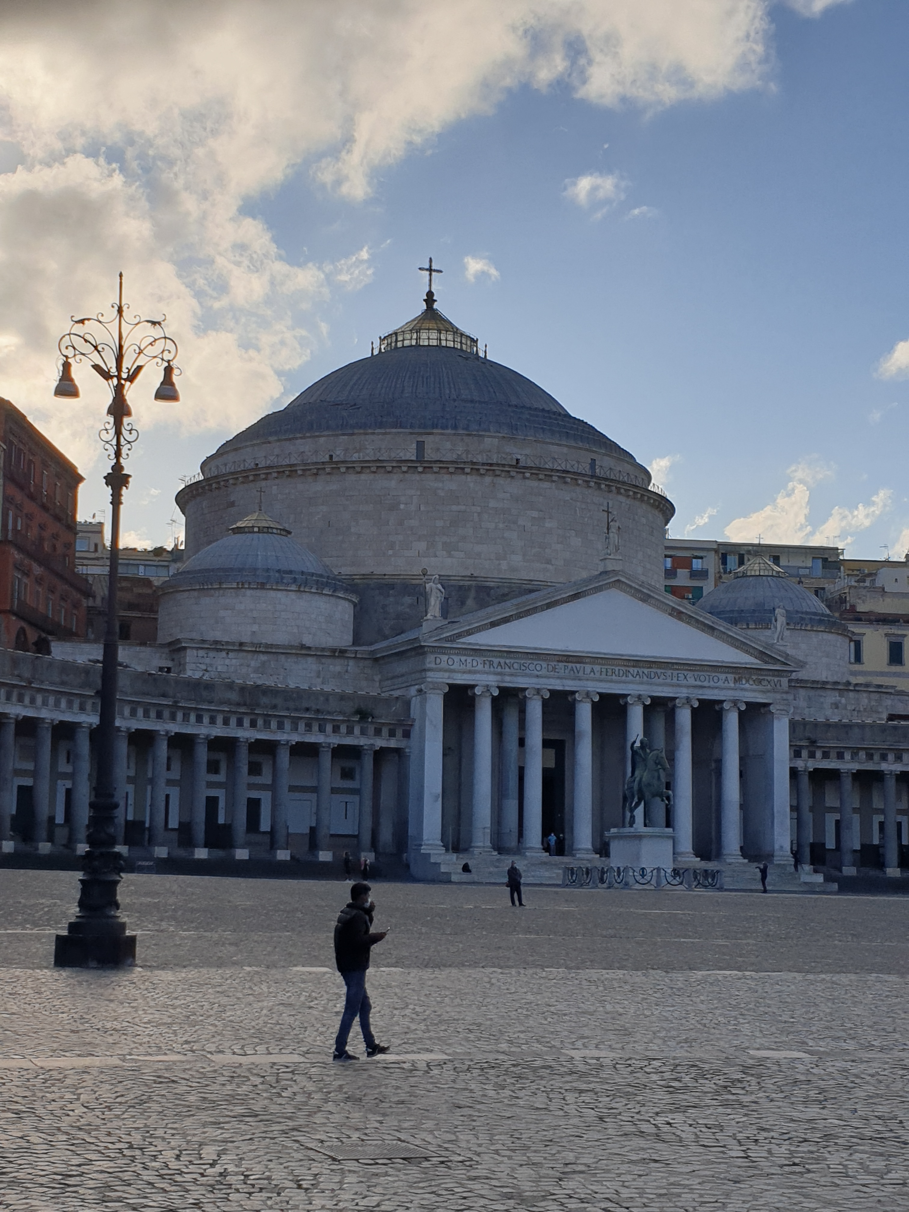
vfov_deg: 67.3
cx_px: 454
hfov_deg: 53.1
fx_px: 910
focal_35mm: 26
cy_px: 606
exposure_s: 1/3247
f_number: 2.4
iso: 50
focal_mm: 4.3
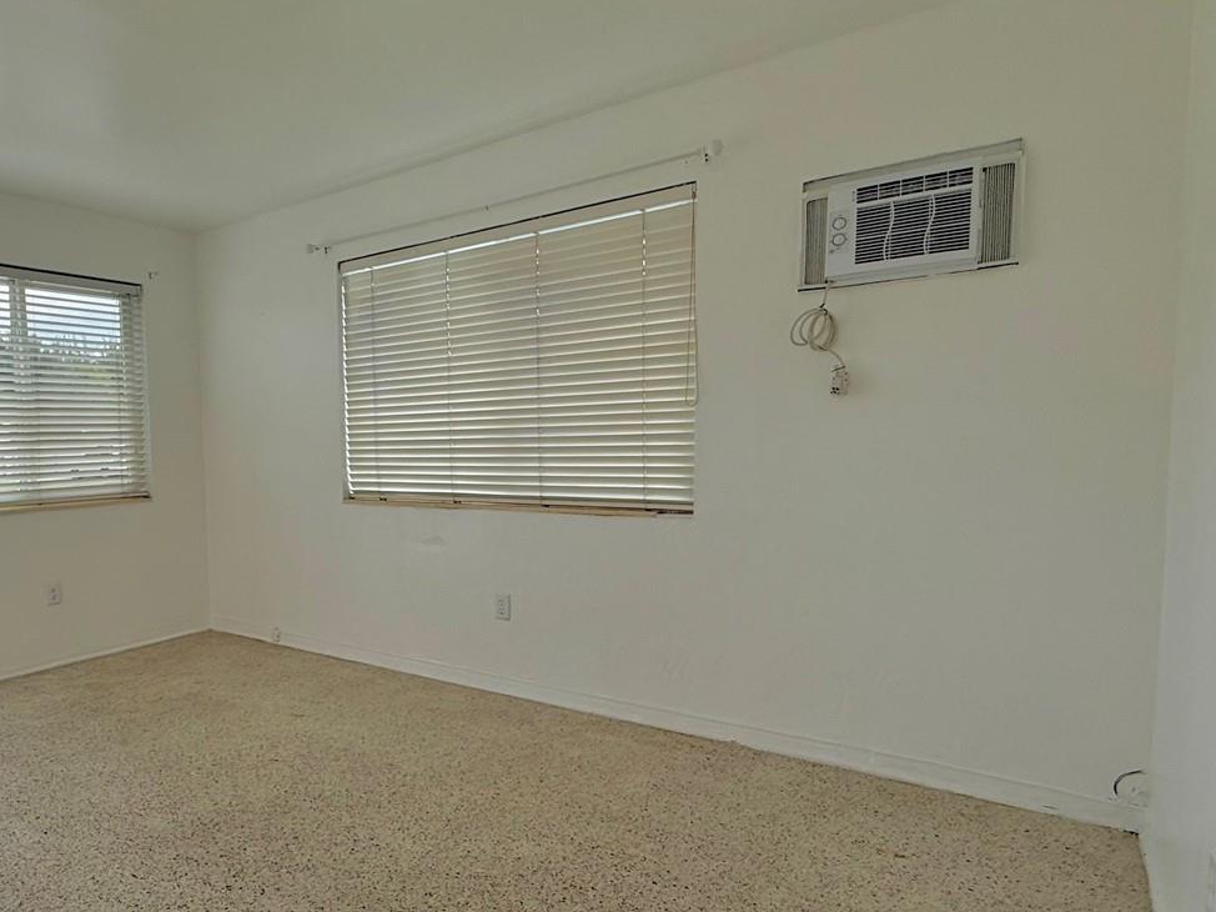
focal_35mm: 23
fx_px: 808
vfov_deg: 58.7
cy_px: 503
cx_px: 380
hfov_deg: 71.2
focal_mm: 2.22
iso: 64
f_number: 2.2
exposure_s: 1/124
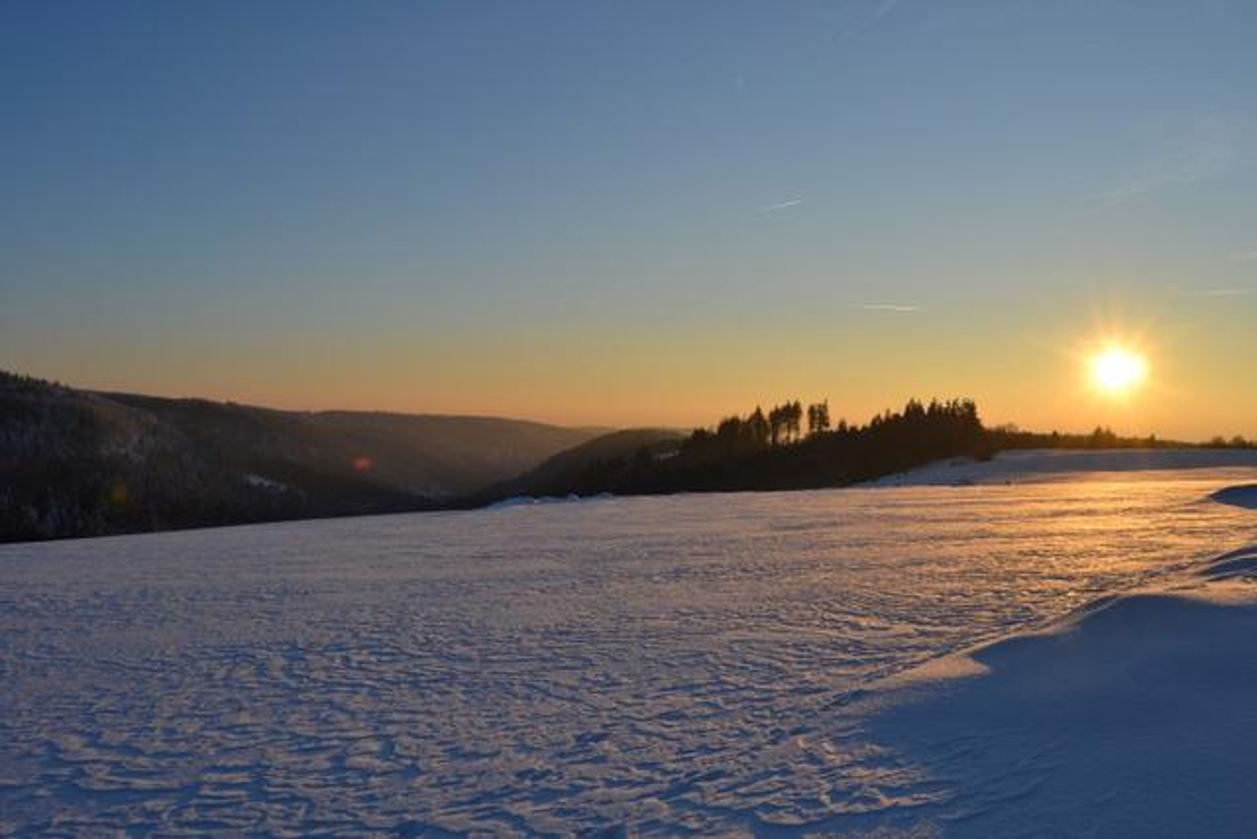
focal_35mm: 33
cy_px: 420
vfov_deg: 40.0
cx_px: 628
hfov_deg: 57.2
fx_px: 1152
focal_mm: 22
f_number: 9
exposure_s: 1/320
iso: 100
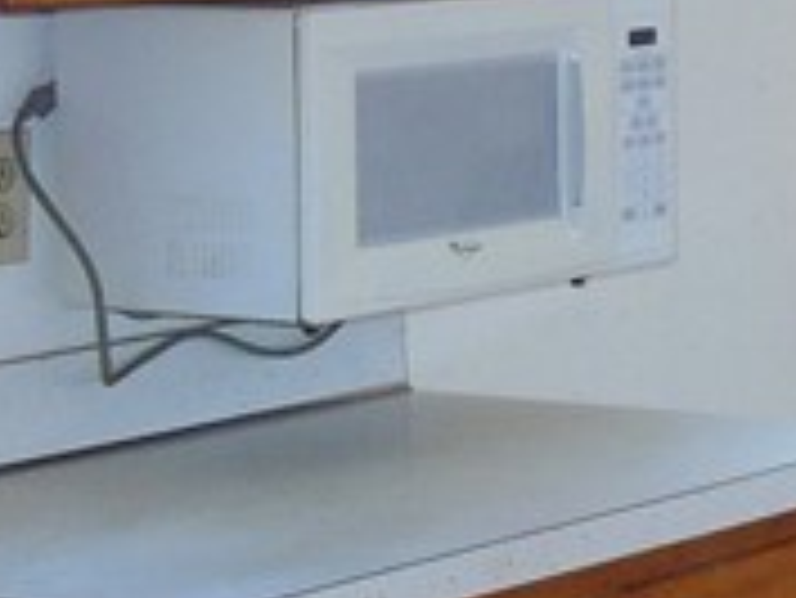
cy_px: -189
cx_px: 1543
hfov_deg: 10.8
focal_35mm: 168
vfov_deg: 8.7
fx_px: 3866
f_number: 3.7
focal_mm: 5.2
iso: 250
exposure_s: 1/30
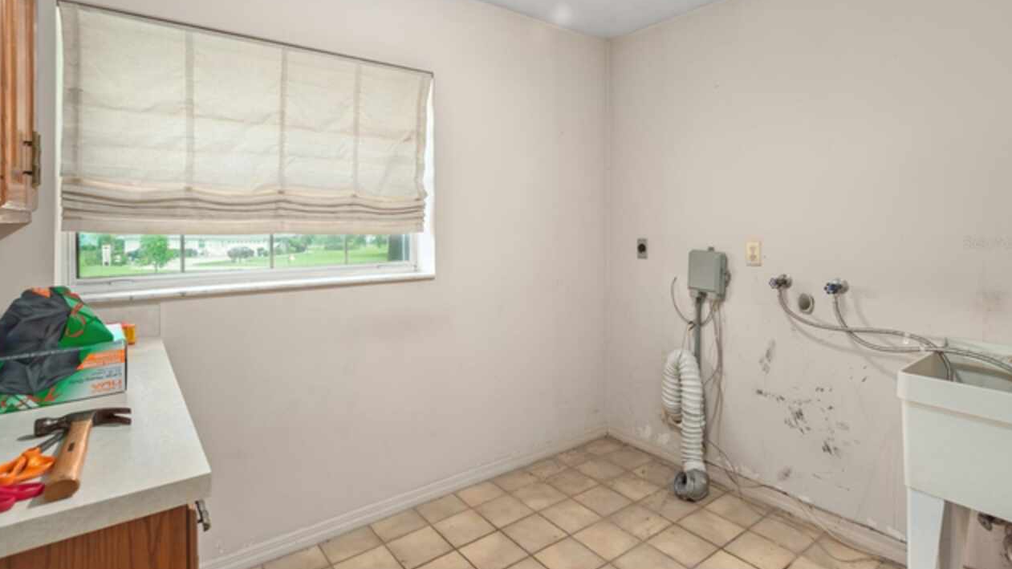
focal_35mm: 18
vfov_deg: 62.0
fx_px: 470
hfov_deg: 94.2
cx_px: 507
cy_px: 242
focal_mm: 11
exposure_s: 1/1.67
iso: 250
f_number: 9
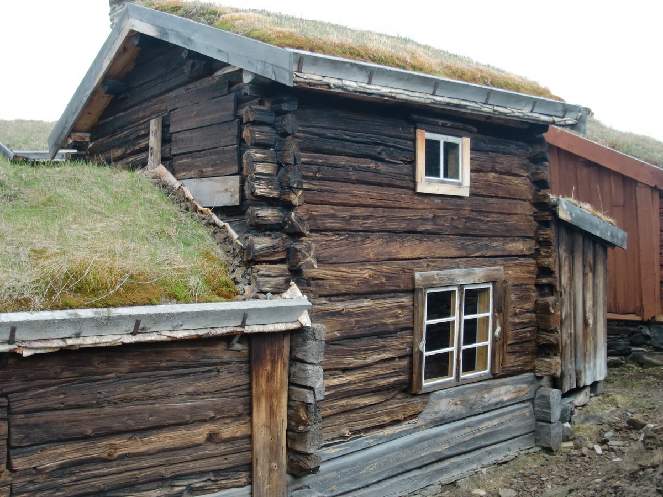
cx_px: 332
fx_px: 728
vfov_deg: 37.7
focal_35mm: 38
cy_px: 248
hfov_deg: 49.0
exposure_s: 1/125
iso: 64
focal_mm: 6.66
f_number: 3.9
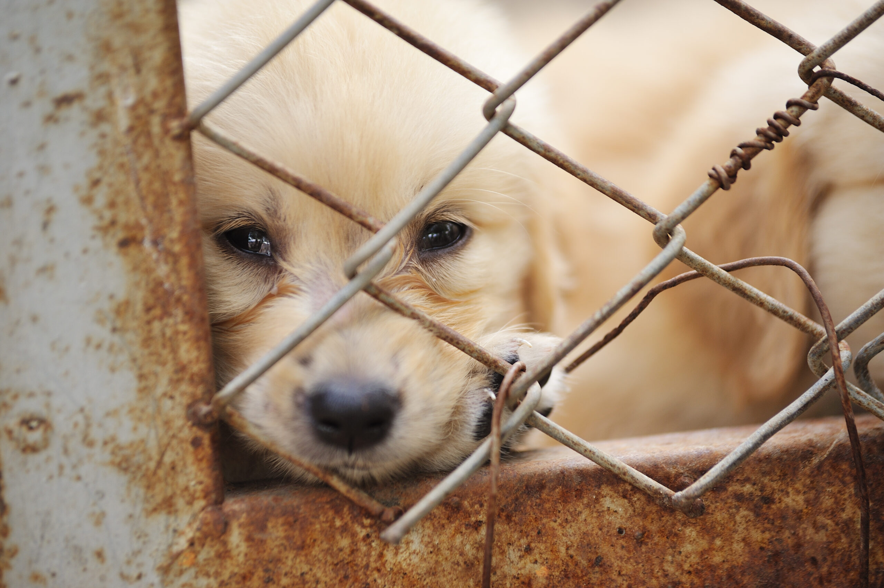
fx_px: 3803
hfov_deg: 13.3
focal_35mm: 155
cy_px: 294
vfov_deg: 8.8
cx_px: 442
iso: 200
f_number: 2.8
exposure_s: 1/320
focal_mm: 155
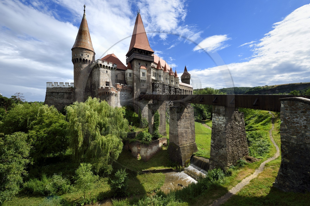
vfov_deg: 81.1
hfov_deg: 104.3
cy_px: 103
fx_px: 120
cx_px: 155
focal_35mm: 14
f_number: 16
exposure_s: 1/200
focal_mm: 14
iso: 200
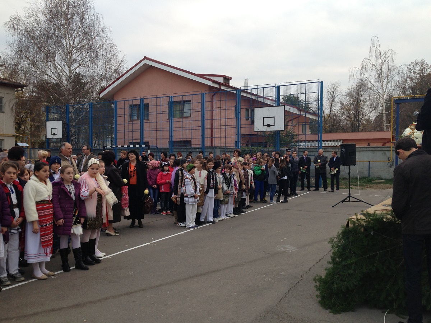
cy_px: 162
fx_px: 411
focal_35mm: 33
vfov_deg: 42.9
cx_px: 216
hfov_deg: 55.4
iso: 50
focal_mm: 4.13
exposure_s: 1/132
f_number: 2.4
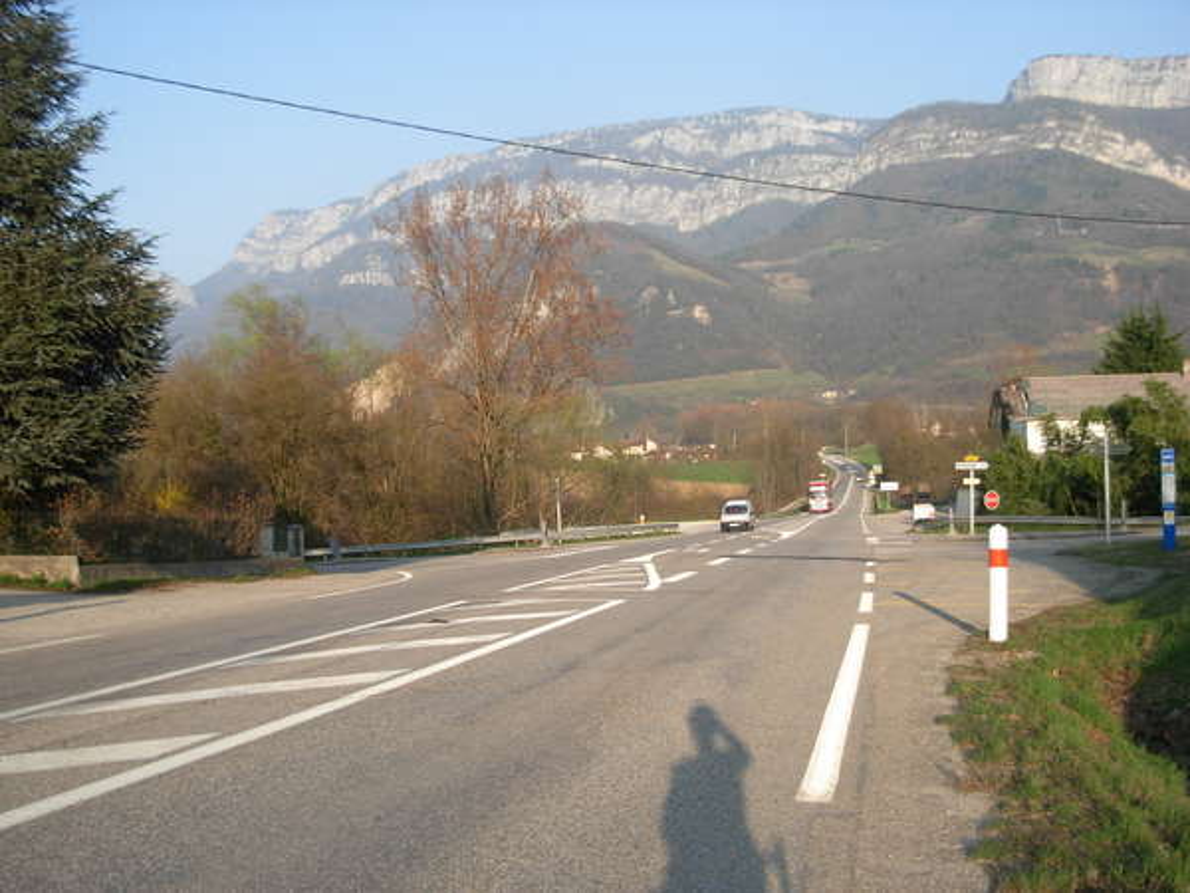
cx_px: 595
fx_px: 1306
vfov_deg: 37.7
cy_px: 446
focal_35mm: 38
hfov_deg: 49.0
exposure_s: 1/470
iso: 79
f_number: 2.9
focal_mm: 6.3
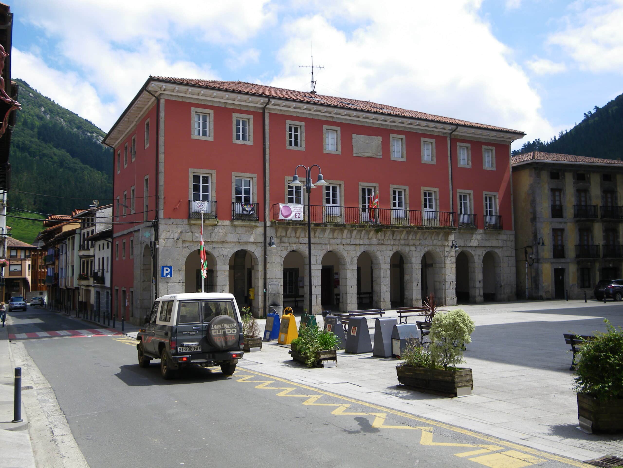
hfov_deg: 55.4
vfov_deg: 42.9
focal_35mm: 33
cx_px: 312
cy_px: 234
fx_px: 594
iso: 64
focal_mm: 5.8
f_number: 2.8
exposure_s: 1/640
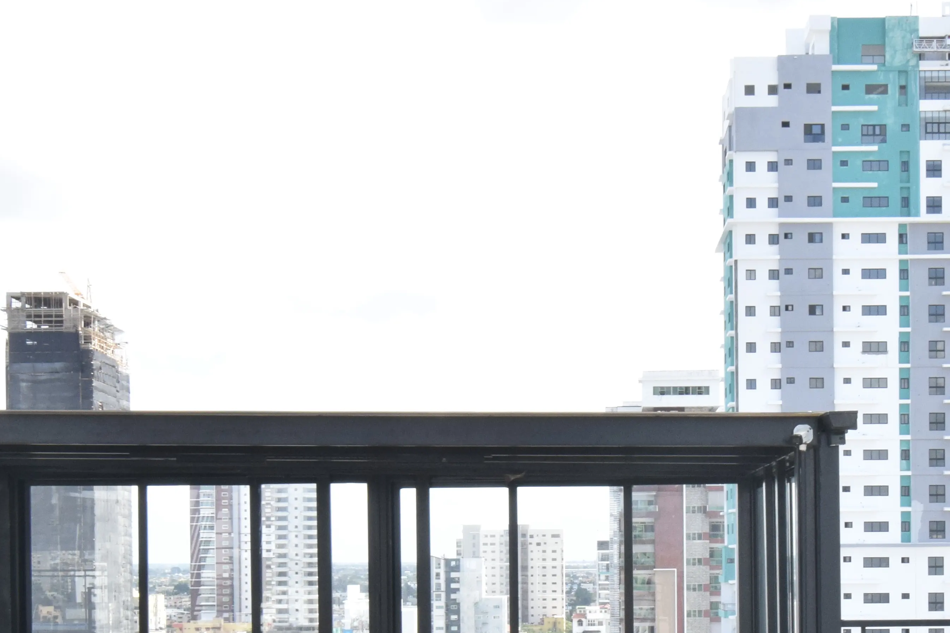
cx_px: 602
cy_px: 579
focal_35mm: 67
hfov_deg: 29.9
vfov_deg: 19.9
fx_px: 1768
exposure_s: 1/160
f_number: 16
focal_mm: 20
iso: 800
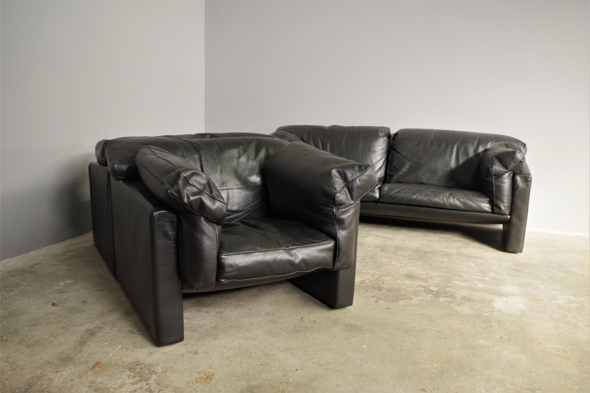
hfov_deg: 61.9
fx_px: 492
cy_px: 196
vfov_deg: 43.6
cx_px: 295
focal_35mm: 30
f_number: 4
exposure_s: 1/50
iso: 800
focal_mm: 20
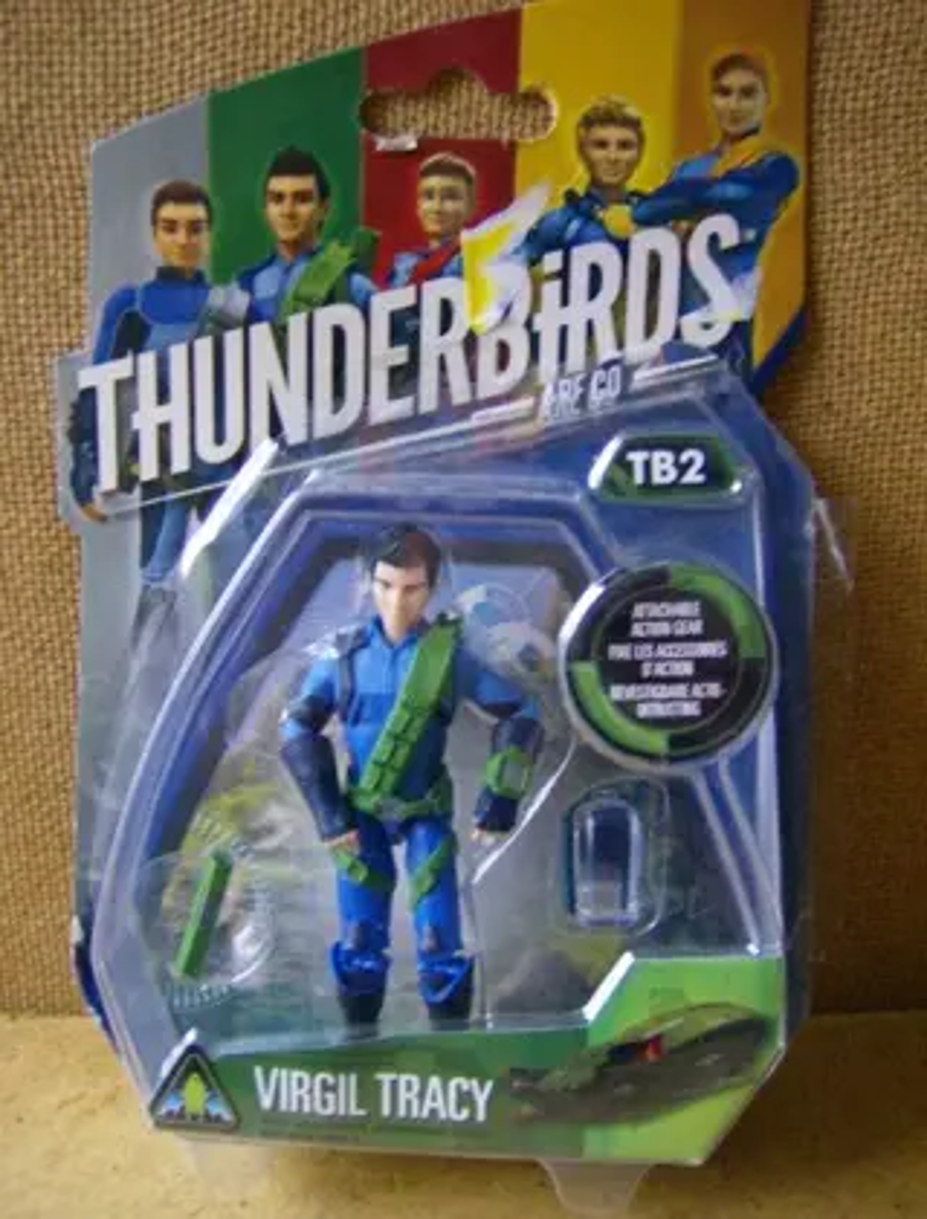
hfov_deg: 40.0
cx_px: 464
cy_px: 610
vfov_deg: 51.1
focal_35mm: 36
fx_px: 1275
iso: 200
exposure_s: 1/4.04
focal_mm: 6
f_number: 2.8
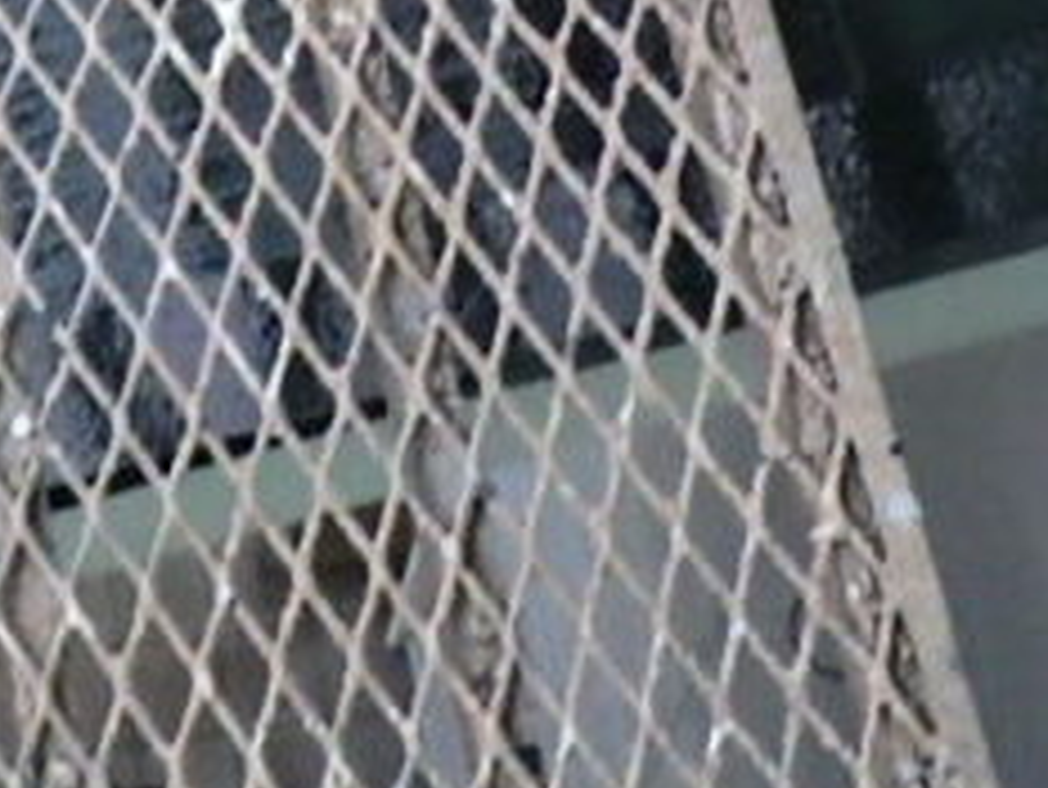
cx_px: -27
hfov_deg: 15.7
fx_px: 3726
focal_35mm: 123
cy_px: -878
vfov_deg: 10.8
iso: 1250
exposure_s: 1/60
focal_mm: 5
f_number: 3.5
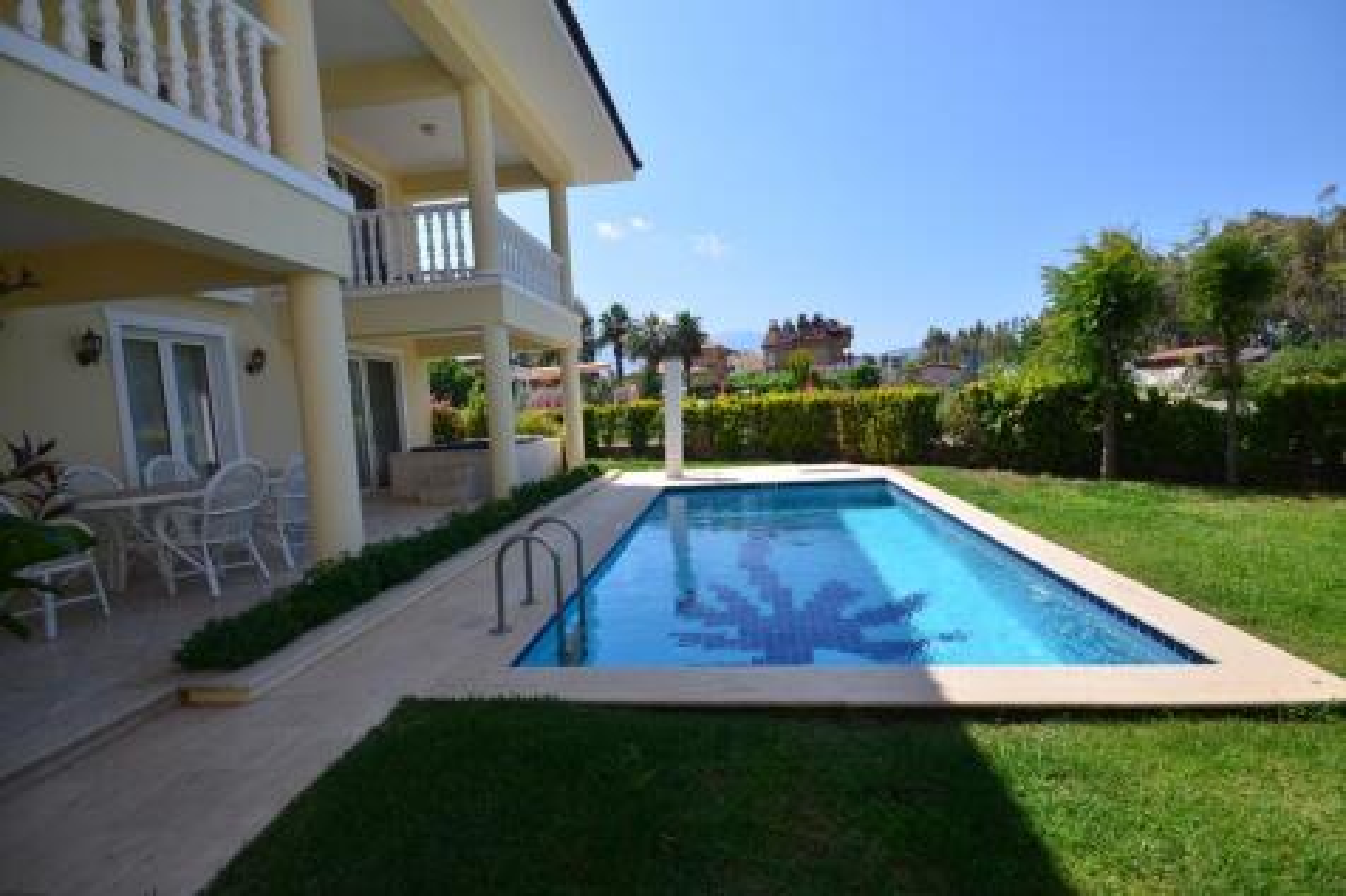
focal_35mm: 15
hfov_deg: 100.4
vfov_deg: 77.3
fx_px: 561
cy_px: 448
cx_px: 673
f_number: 10
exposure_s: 1/250
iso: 200
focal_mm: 10
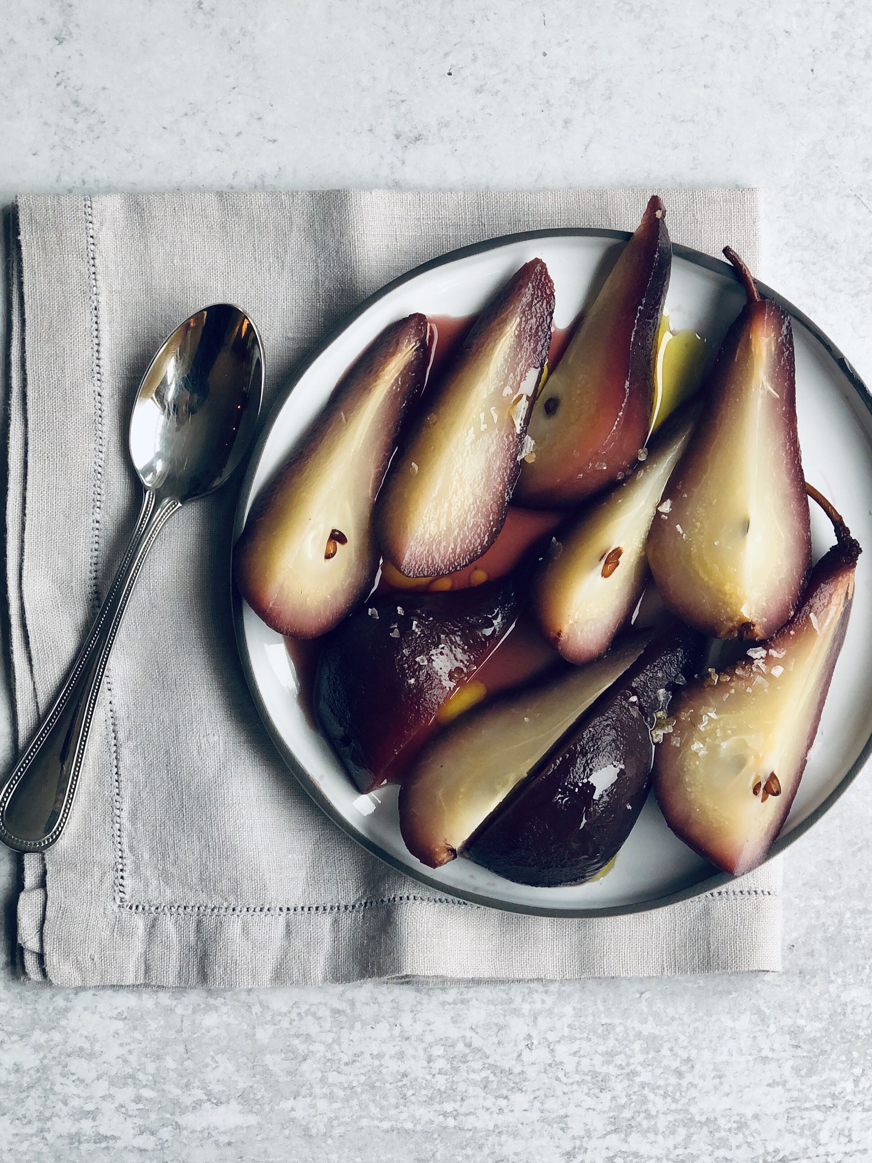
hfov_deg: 28.0
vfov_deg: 36.8
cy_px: 582
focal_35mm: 52
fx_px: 1747
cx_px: 436
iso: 50
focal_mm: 6
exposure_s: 1/60
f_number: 2.4
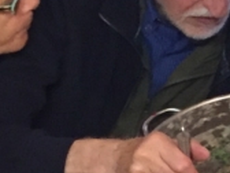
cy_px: 336
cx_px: -307
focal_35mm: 197
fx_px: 1309
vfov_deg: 7.3
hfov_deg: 9.1
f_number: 2.2
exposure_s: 1/20
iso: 250
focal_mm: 4.15
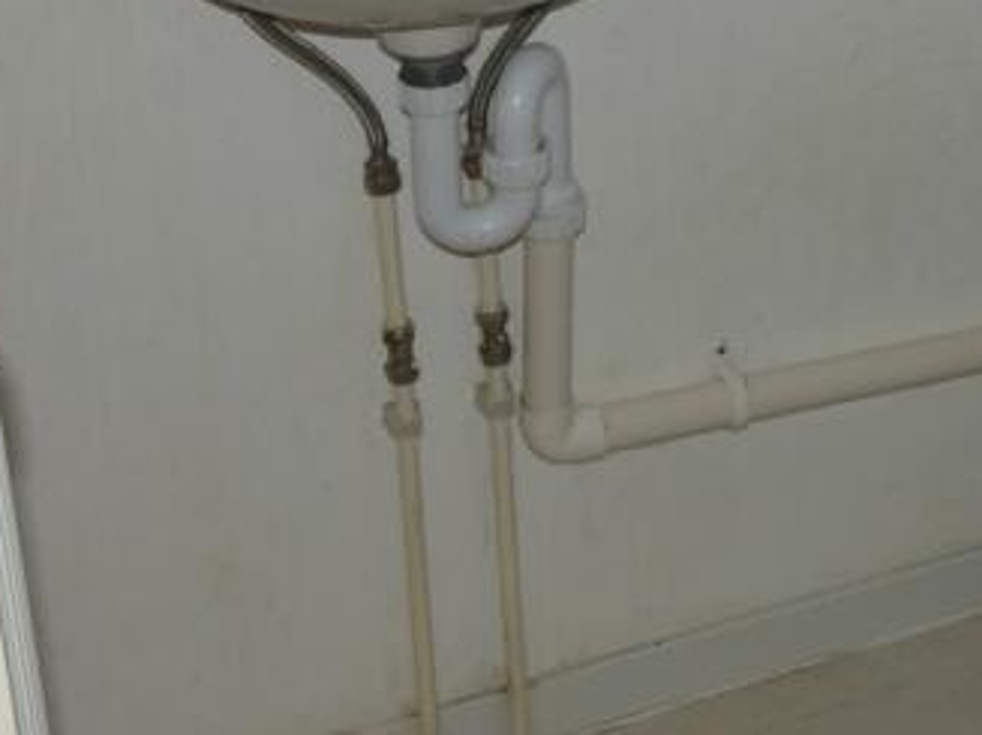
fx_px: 2666
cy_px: -126
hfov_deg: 20.0
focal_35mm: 94
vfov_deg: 15.2
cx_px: 1060
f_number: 3.3
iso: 80
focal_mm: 5.3
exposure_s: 1/125
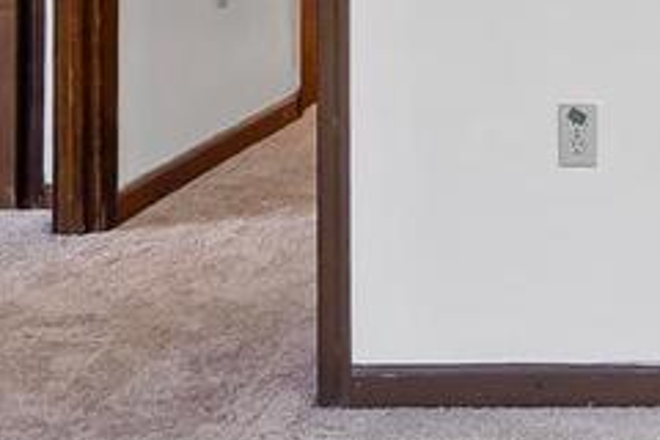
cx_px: 965
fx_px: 1760
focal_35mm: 96
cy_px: -264
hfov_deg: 18.9
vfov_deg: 13.3
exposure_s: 1/10
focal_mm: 16
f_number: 8
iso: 1250
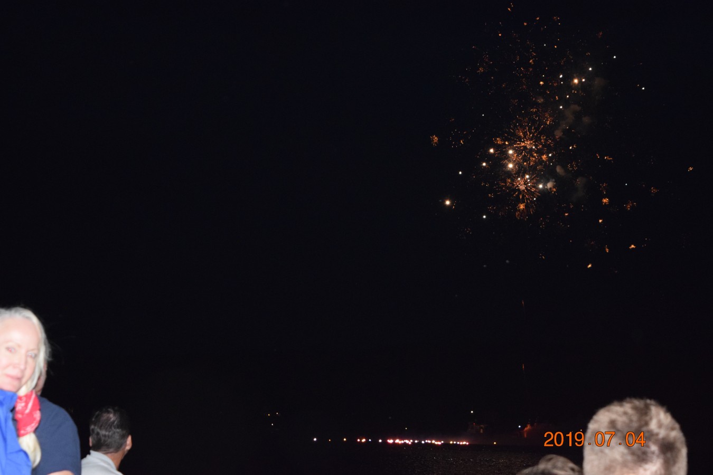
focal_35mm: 82
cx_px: 356
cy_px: 238
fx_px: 1634
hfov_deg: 24.6
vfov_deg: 16.6
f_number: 5.6
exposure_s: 1/60
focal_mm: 55
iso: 3200
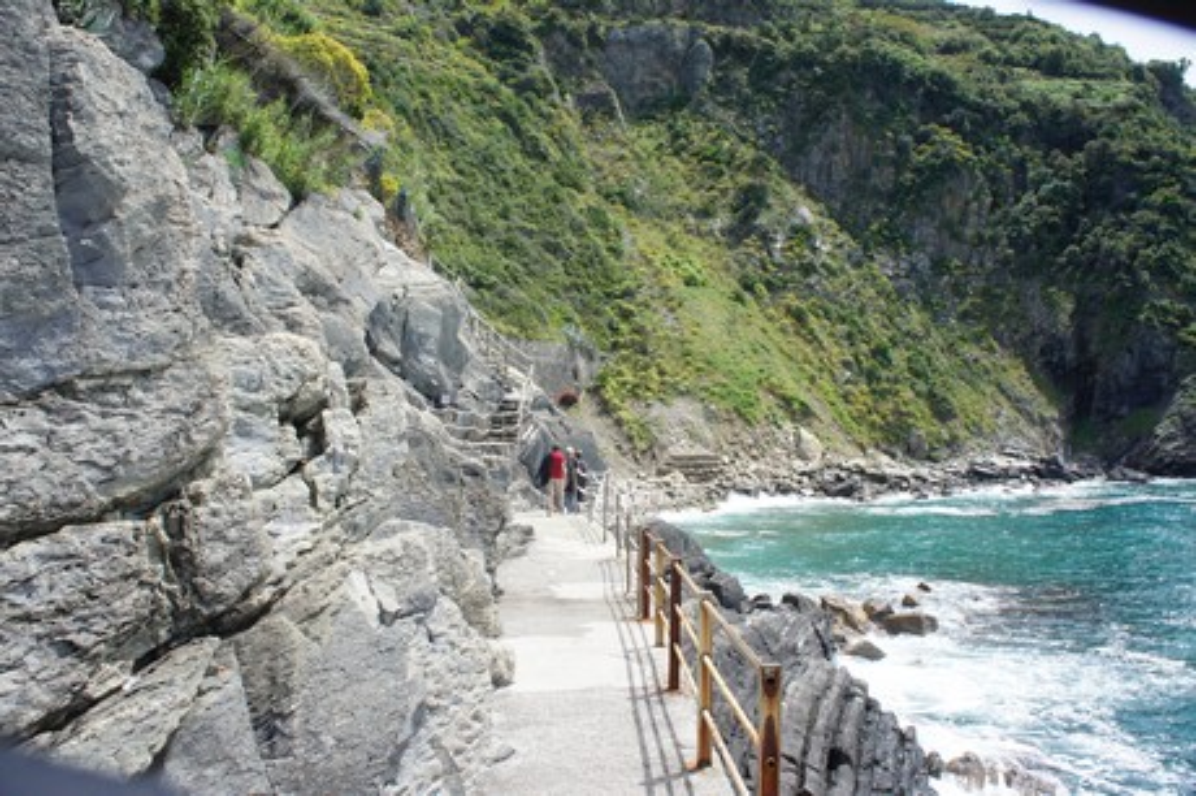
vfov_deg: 47.9
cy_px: 398
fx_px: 896
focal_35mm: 27
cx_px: 598
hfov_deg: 67.4
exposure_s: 1/250
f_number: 11
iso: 400
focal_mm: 18
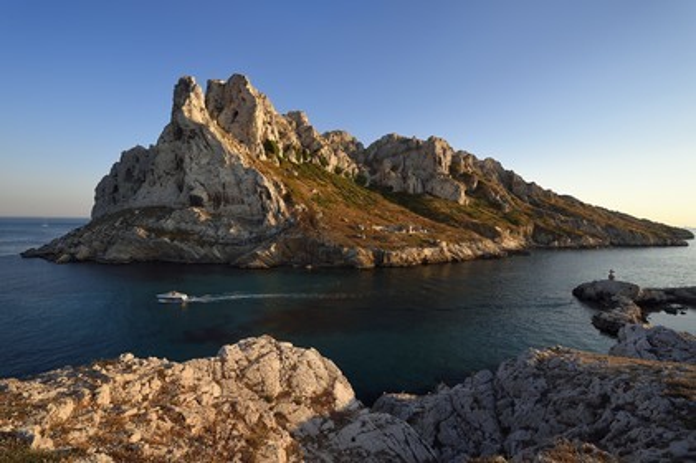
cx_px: 348
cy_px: 232
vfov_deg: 77.2
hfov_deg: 100.4
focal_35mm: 15
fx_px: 290
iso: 200
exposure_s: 1/250
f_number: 8
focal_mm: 15
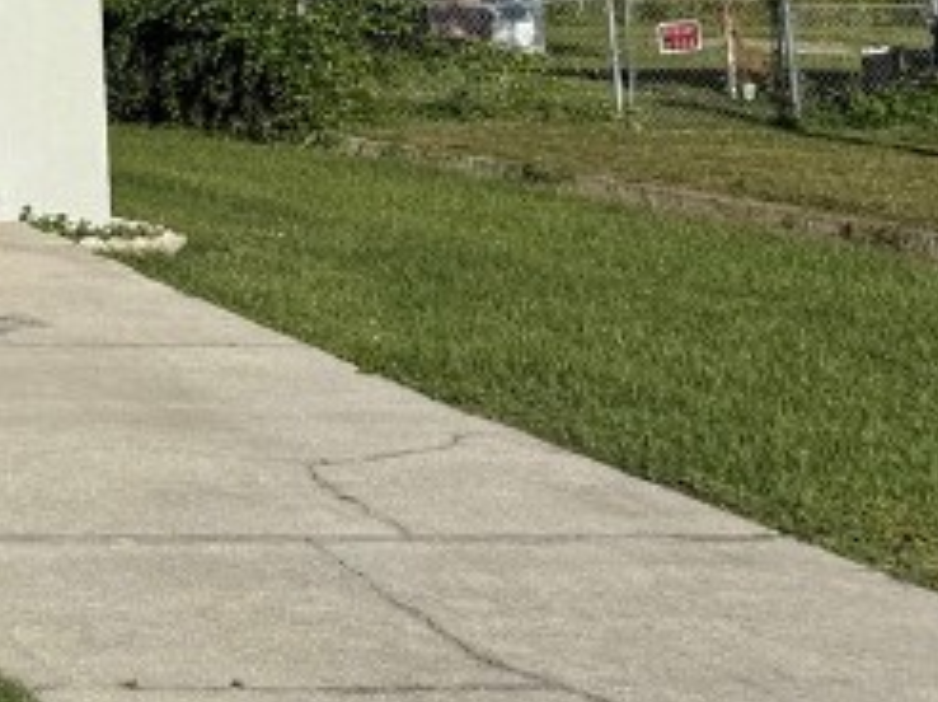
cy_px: -450
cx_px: -980
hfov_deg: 15.4
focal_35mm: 100
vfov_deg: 13.6
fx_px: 2707
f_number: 1.78
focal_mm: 6.76
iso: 80
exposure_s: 1/7092
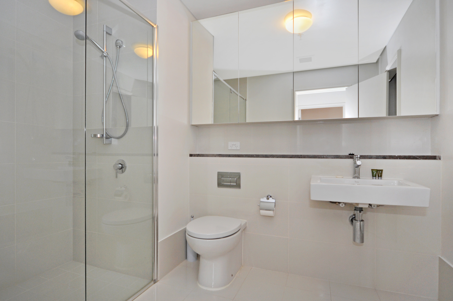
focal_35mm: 18
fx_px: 226
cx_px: 226
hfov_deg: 90.1
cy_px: 150
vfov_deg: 67.2
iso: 320
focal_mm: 12
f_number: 4.5
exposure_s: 1/60
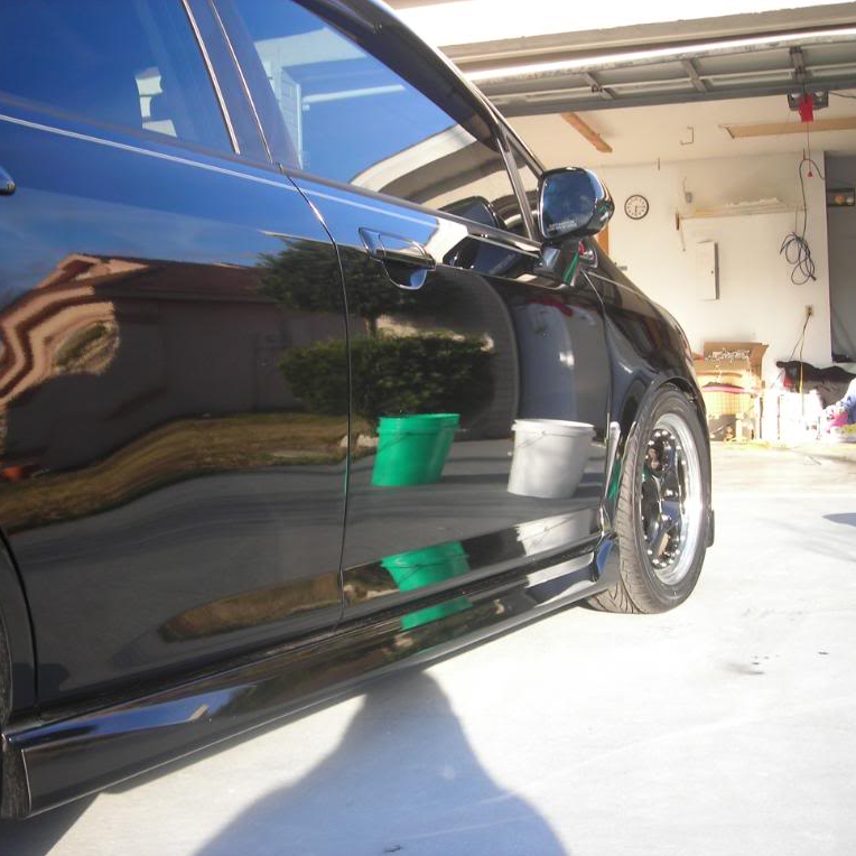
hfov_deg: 37.4
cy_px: 429
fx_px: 1259
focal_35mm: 45
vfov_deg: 37.6
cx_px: 328
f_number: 3.2
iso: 50
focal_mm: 6.3
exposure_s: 1/93.8
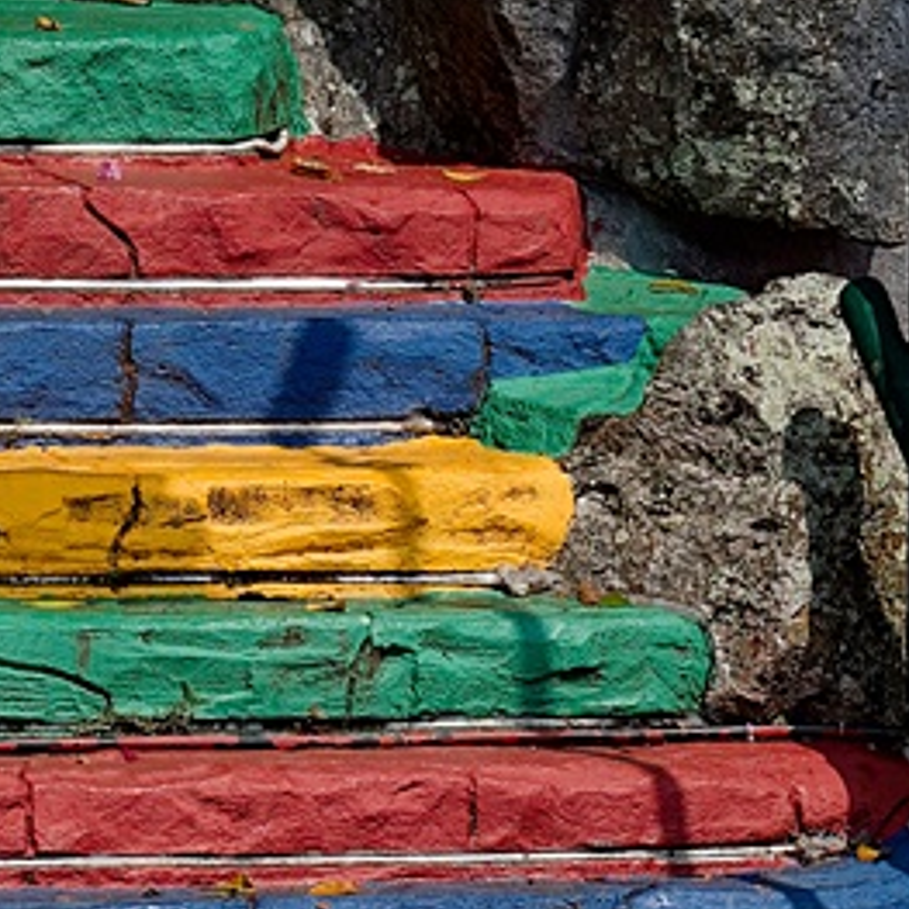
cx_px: -671
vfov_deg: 3.0
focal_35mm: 591
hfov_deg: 3.0
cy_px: 79
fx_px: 17558
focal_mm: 61
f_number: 4
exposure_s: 1/2500
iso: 200
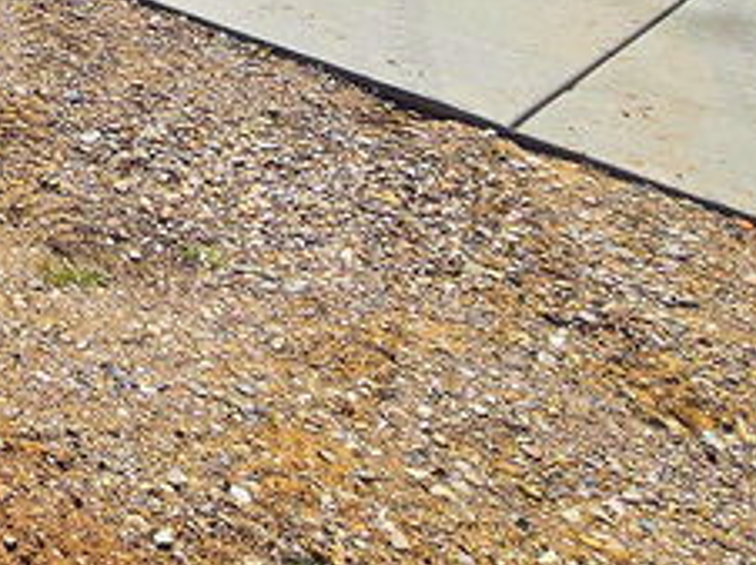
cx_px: -318
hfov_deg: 26.0
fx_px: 1287
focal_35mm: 59
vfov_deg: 19.1
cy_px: -445
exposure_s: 1/3502
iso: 50
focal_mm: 2.2
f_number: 2.2
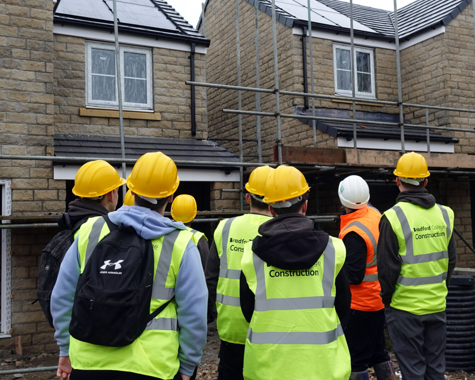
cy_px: 181
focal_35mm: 39
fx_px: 548
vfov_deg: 38.2
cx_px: 255
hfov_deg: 46.8
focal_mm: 10.77
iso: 125
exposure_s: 1/100
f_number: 3.2
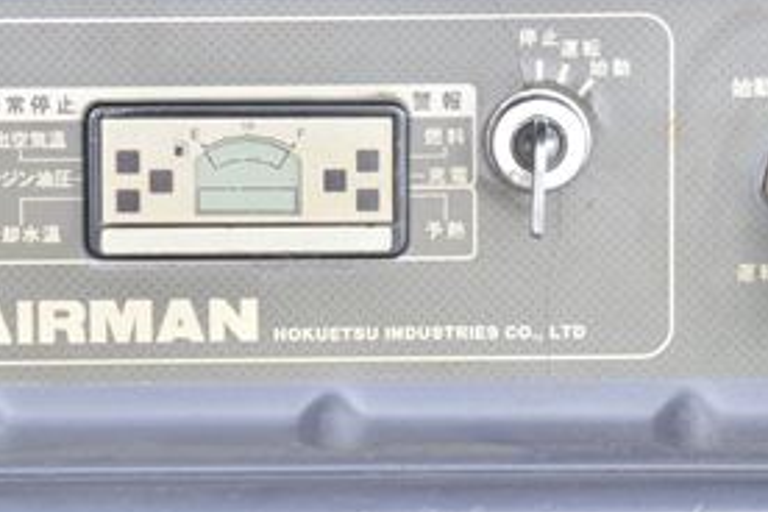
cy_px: 217
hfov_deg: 7.6
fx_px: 5802
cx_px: 317
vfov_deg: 5.1
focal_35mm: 272
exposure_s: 1/200
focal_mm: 100
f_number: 6.3
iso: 1250
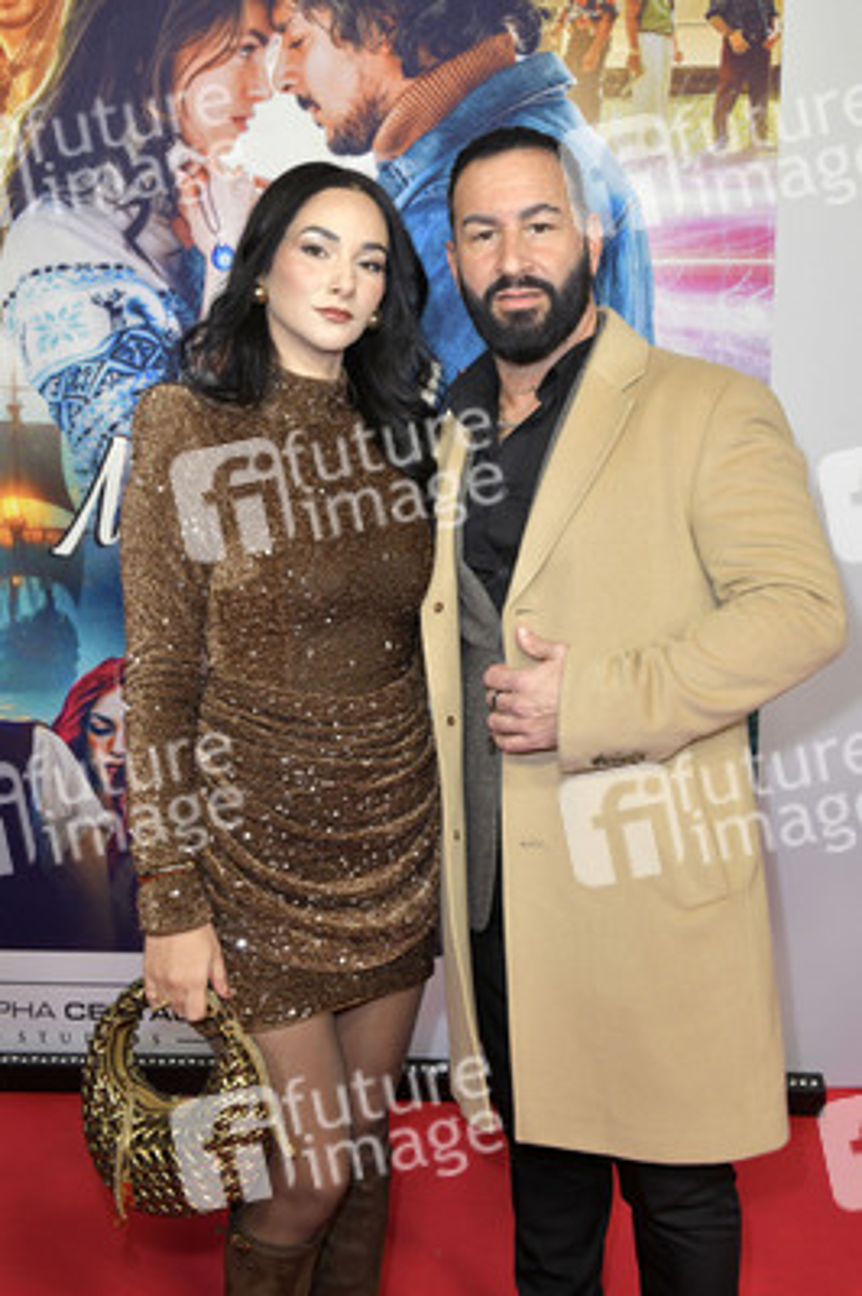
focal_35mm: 38
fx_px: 1367
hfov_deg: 35.0
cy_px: 648
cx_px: 431
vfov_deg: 50.7
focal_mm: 38
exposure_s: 1/250
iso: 1600
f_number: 8
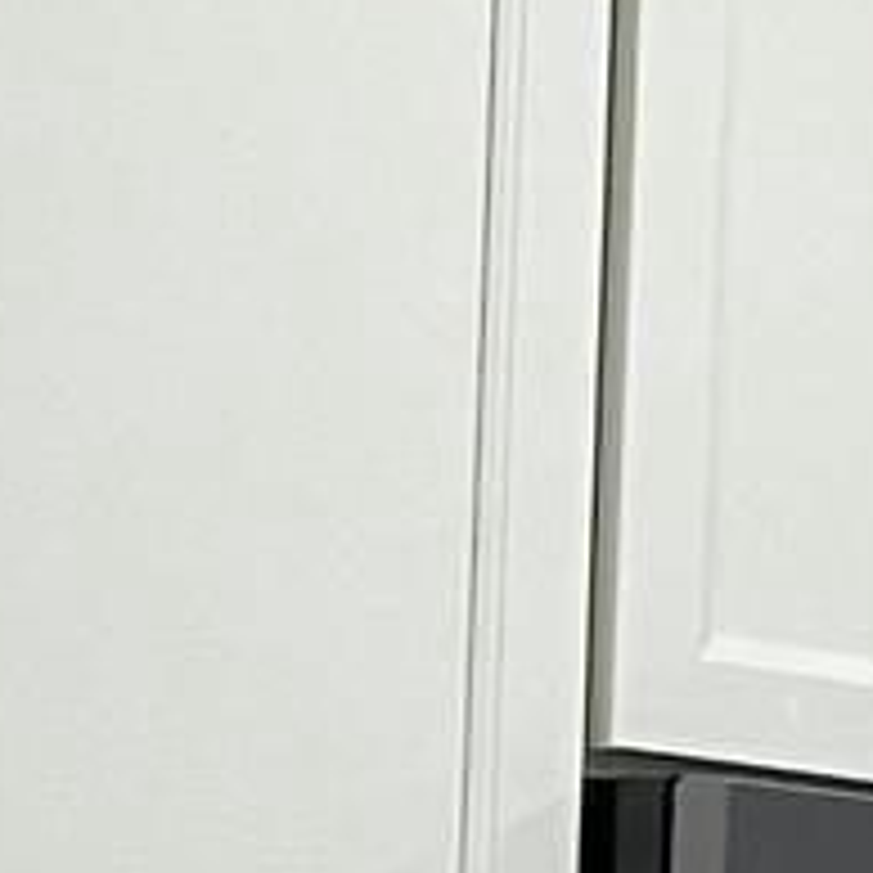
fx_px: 6933
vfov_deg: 7.1
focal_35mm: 243
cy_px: 1382
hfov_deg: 6.5
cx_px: 2812
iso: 80
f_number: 1.6
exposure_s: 1/60
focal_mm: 5.1
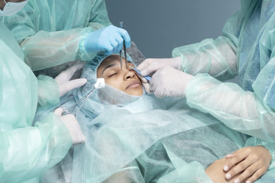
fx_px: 527
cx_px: 147
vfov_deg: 19.3
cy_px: 15
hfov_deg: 29.2
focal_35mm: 69
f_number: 3.5
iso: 1600
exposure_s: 1/200
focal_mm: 34
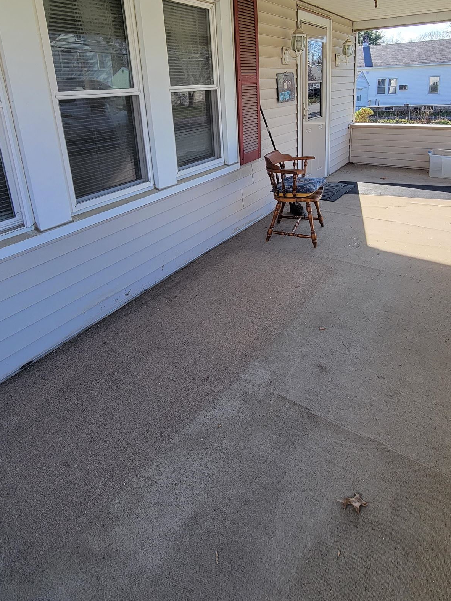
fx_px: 330
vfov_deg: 80.9
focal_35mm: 19
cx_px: 248
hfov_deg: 68.5
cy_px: 185
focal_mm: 2.2
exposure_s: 1/253
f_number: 2.2
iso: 50
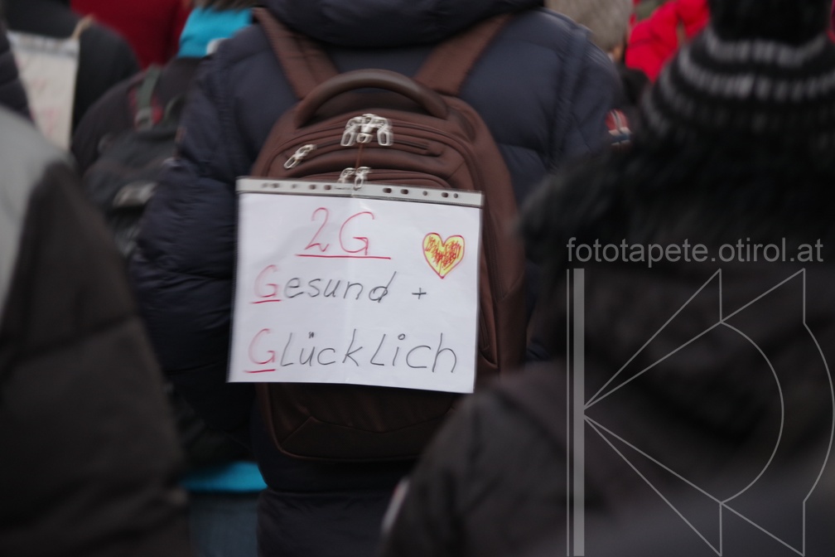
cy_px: 278
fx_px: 3989
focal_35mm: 172
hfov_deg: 11.9
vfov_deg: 8.0
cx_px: 418
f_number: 4.5
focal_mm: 115
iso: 800
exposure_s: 1/15
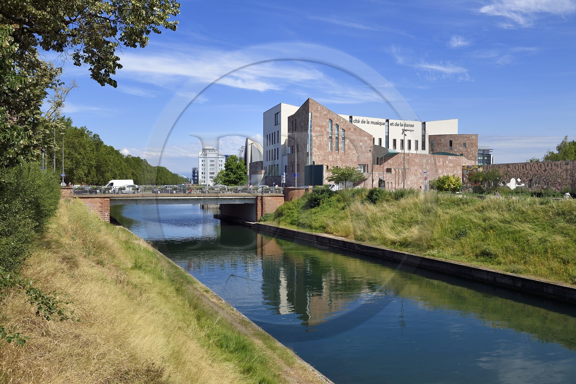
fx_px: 512
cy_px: 192
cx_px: 288
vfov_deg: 41.1
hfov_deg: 58.7
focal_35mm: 32
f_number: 10
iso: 200
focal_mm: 32
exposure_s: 1/500
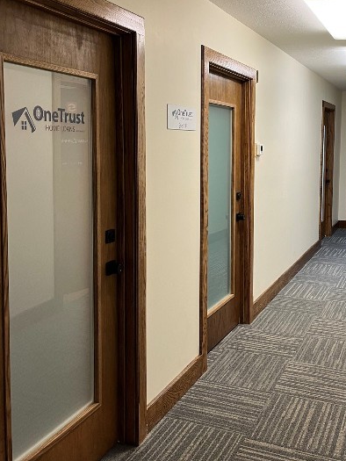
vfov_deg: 48.6
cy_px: 181
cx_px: 224
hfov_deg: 37.4
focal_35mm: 38
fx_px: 506
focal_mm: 5.1
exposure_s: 1/68
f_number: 1.6
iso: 100
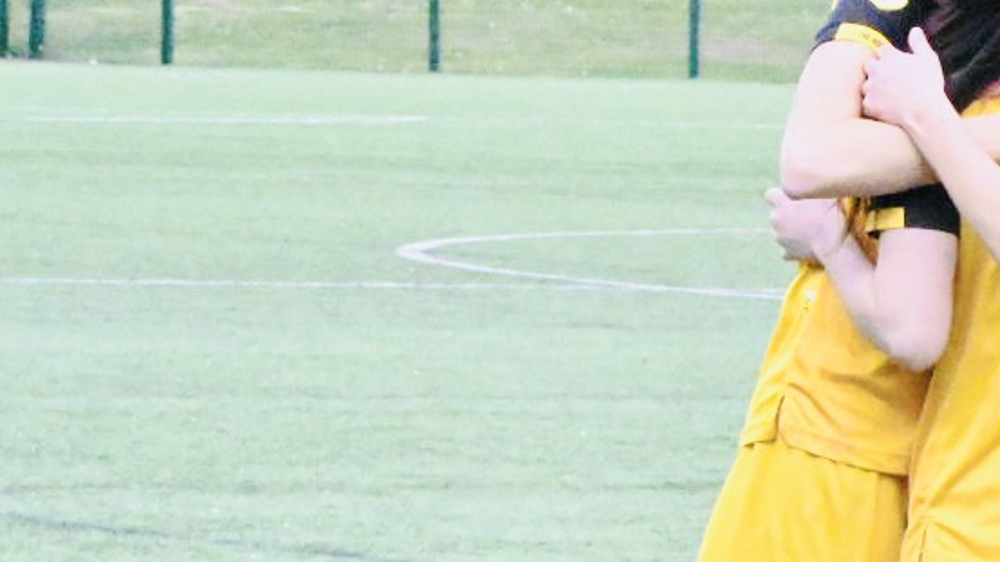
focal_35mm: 460
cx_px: 1450
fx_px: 12197
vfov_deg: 2.6
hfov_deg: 4.7
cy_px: 475
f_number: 20
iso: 25600
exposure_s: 1/5000
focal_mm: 150
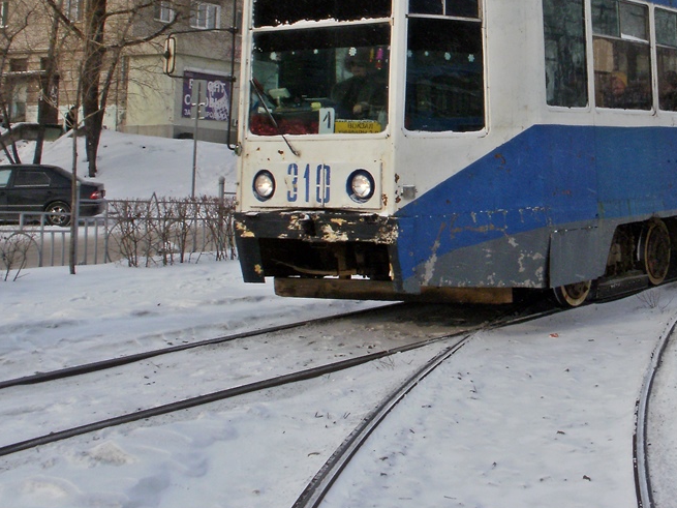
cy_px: 91
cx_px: 583
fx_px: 1291
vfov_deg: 21.9
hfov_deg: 28.5
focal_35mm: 66
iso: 100
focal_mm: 6.3
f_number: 5.6
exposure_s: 1/320
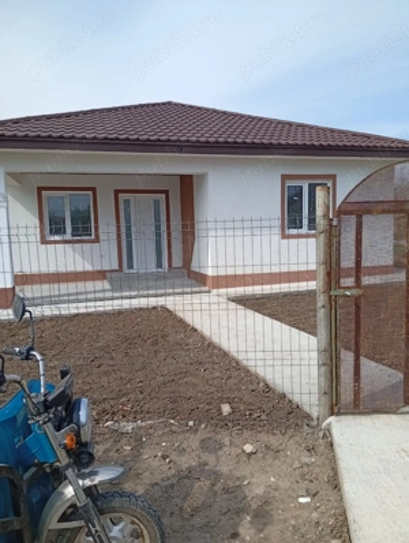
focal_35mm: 27
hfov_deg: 51.5
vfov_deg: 65.2
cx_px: 204
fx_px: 424
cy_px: 272
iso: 51
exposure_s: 1/588
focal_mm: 3.98
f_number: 1.8
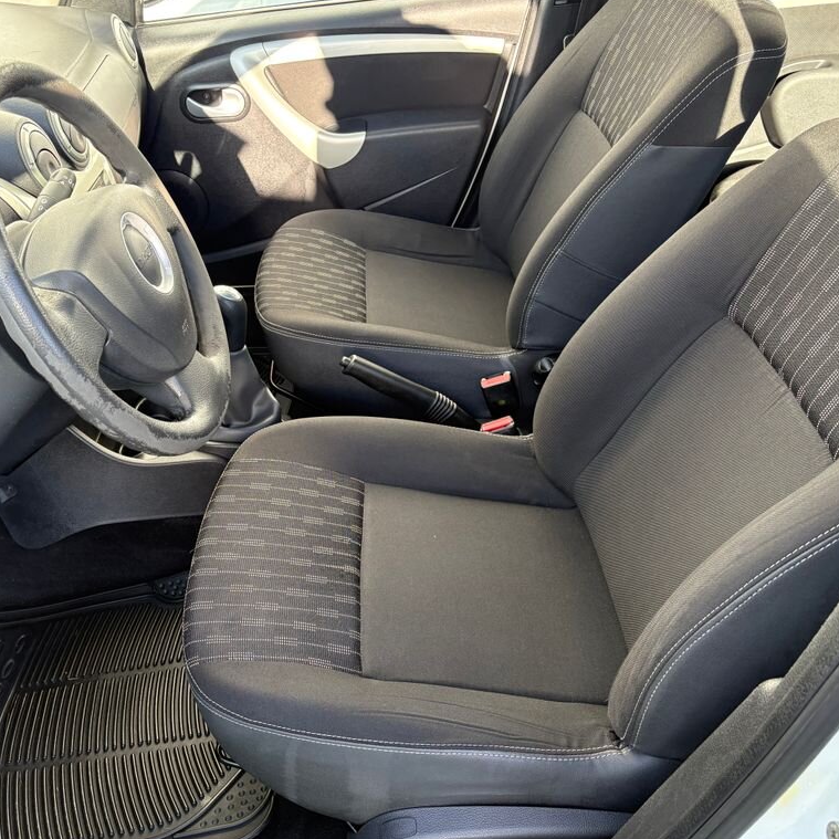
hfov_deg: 52.2
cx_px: 333
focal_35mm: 31
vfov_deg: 52.5
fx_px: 850
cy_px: 418
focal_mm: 5.96
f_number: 1.6
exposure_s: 1/242
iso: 125
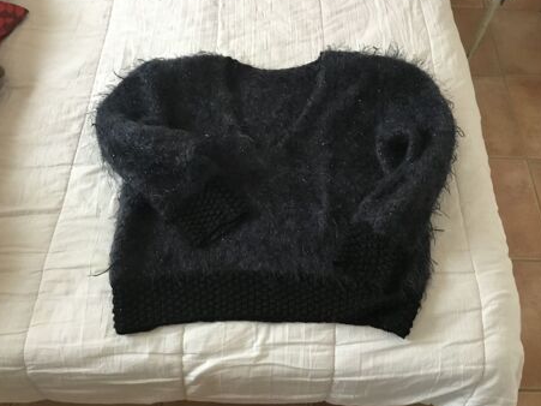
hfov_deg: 55.4
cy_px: 198
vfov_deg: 42.9
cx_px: 278
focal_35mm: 33
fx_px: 516
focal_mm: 3.3
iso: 200
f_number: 2.4
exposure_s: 1/33
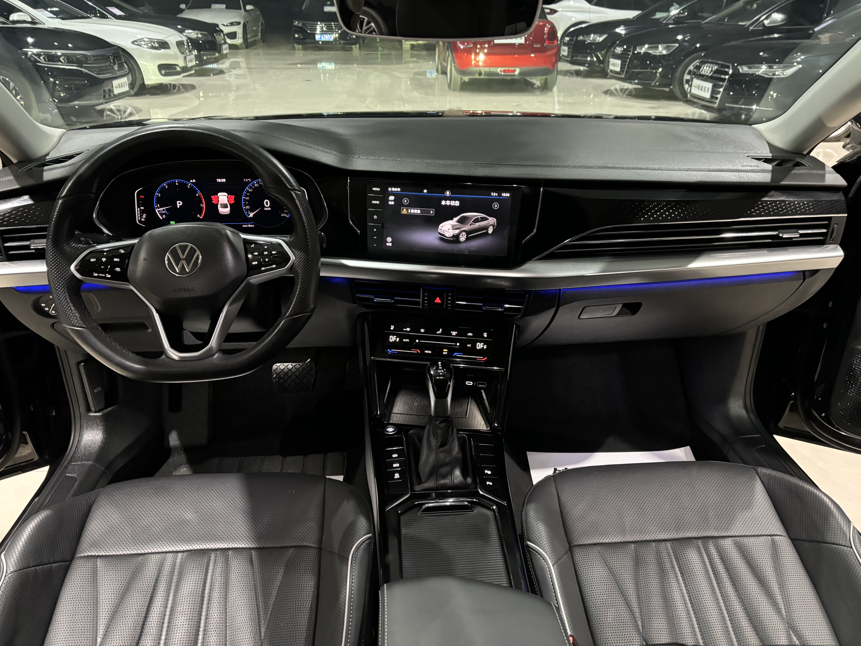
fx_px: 647
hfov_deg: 67.3
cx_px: 430
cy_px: 323
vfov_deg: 53.1
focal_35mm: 26
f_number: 1.6
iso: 640
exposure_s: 1/25
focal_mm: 5.96
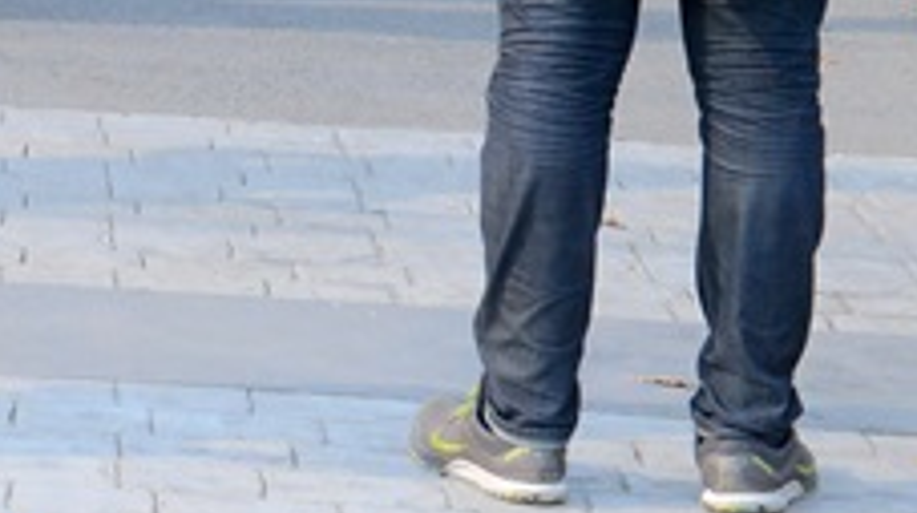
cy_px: -527
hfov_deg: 8.9
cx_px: -1143
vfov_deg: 5.3
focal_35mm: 222
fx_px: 5391
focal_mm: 40
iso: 1000
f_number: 11
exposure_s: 1/320
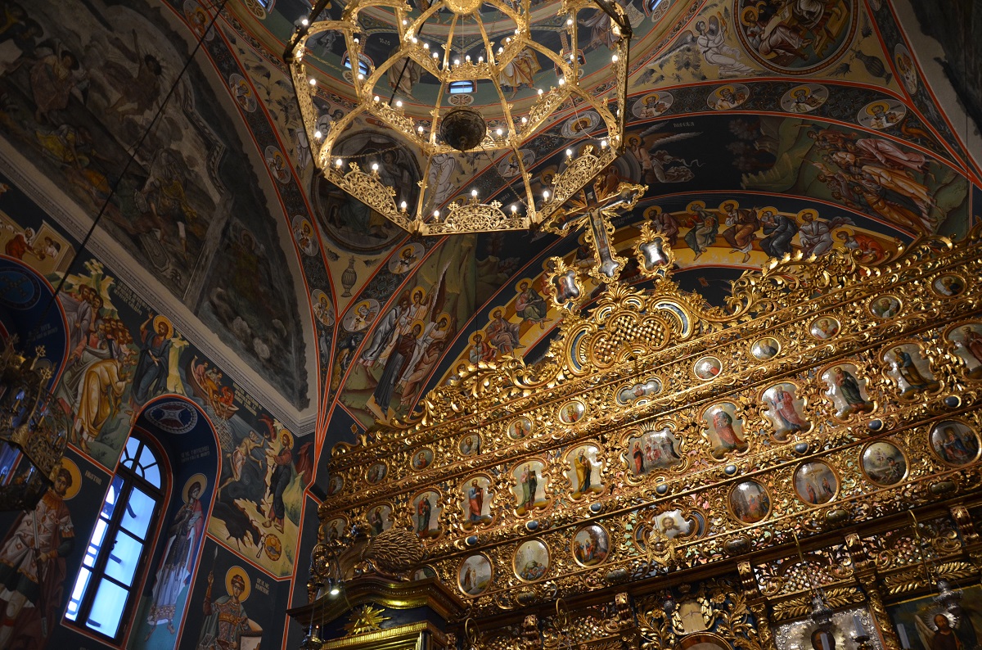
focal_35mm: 27
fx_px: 735
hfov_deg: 67.5
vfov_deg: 47.7
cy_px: 325
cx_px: 491
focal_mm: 18
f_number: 3.5
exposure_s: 1/50
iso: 800
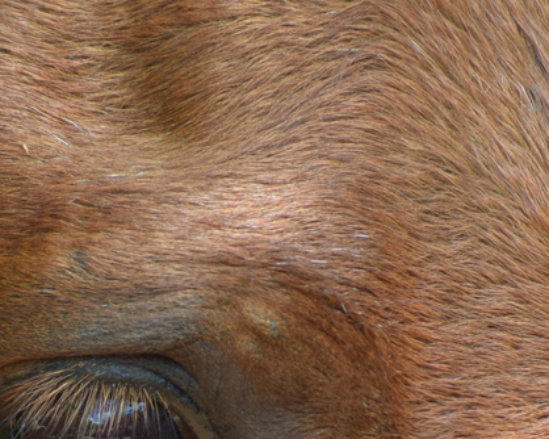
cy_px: 453
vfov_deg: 1.3
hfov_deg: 1.6
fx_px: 19700
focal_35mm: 1213
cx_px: 116
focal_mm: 300
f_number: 6.3
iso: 640
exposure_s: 1/250
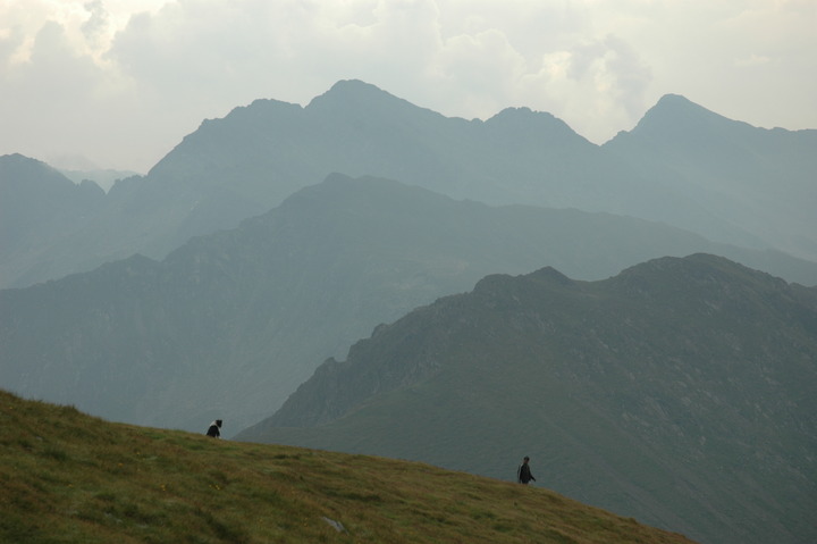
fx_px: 1871
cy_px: 272
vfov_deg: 16.5
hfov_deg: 24.6
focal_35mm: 82
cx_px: 408
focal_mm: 55
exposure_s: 1/200
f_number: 7.1
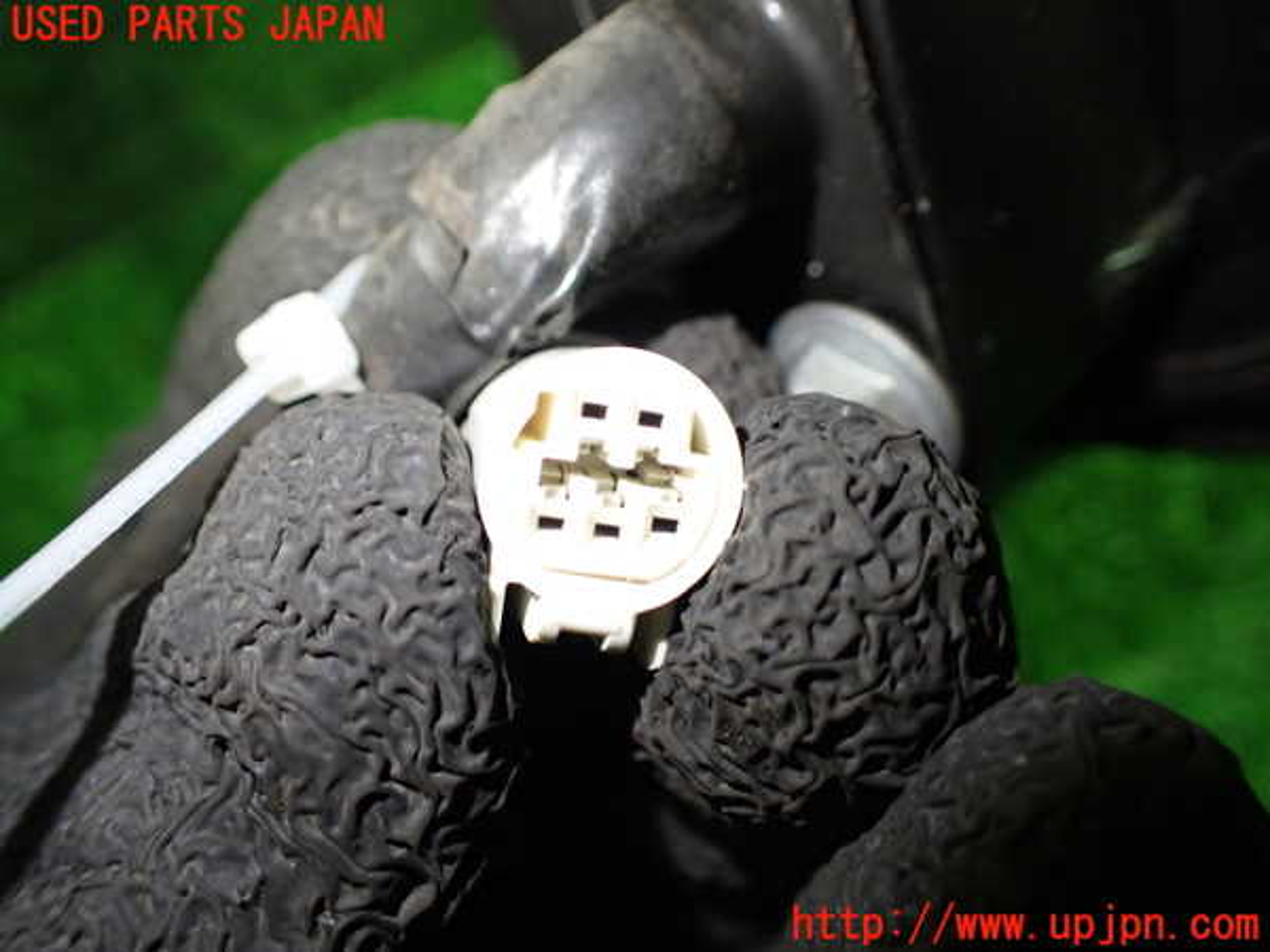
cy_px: 476
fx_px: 1101
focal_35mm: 30
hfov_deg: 60.0
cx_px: 635
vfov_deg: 46.8
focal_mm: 5.4
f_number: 2.3
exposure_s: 1/125
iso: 500
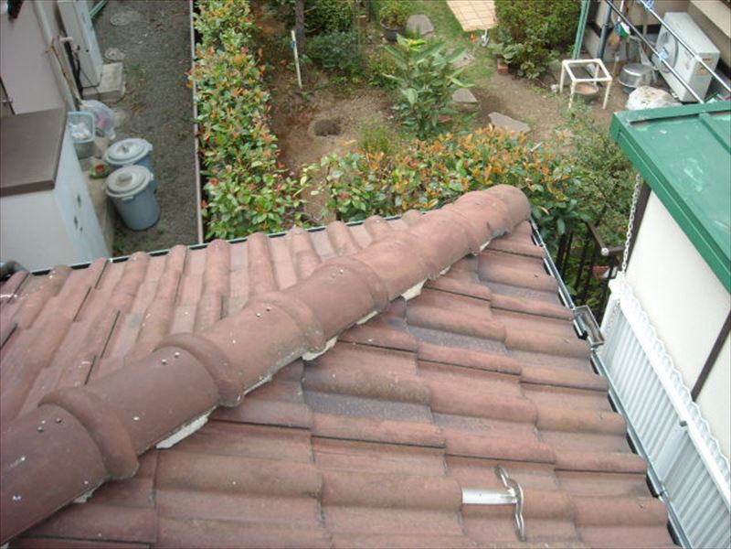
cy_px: 274
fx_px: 739
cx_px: 366
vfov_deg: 40.7
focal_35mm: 35
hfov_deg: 52.6
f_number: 2.8
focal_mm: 5.7
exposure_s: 1/114
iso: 64
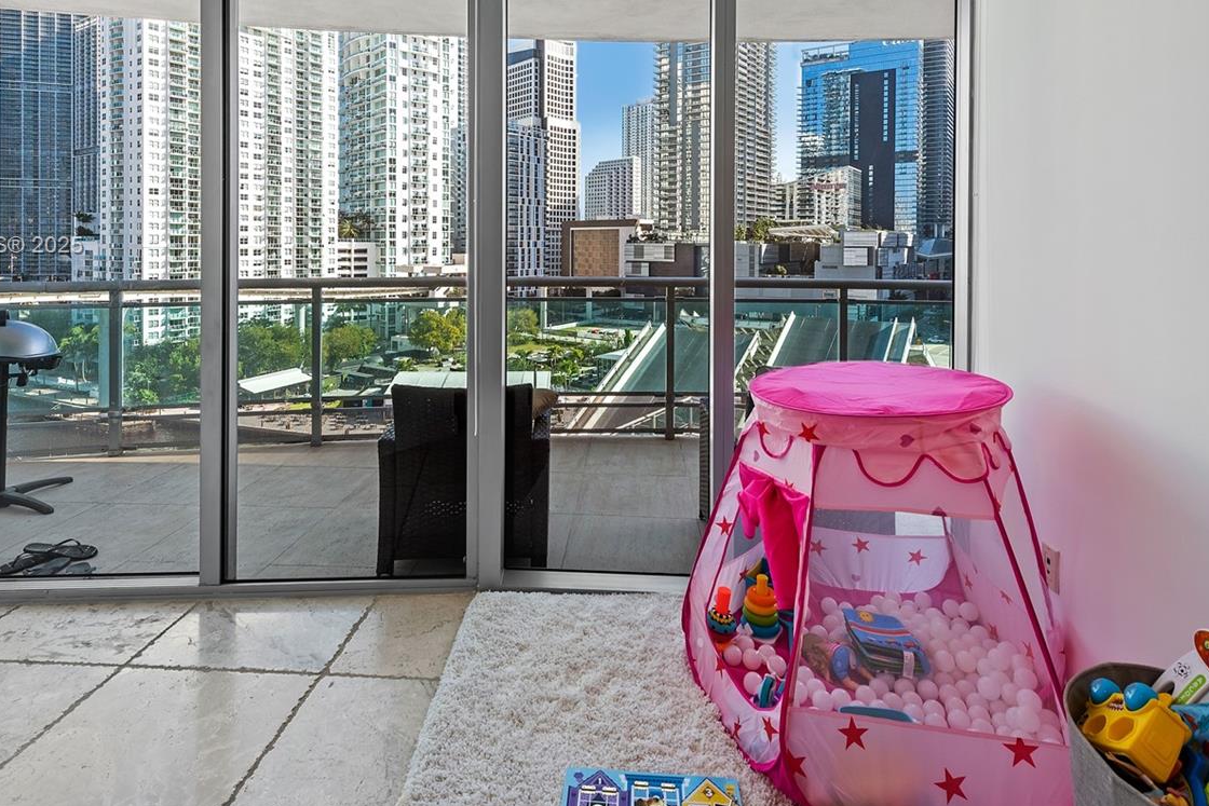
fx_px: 672
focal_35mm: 20
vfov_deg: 60.0
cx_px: 601
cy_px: 248
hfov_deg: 84.0
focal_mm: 14
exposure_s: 1/50
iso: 250
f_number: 10
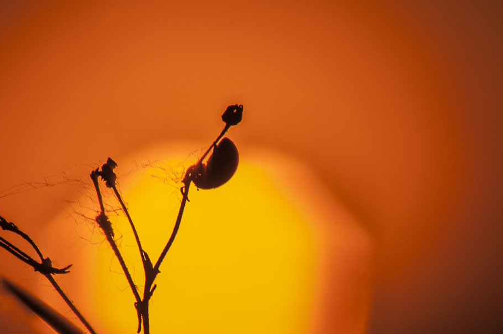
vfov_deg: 2.0
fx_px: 9700
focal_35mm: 695
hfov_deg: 3.0
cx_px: 179
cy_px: 187
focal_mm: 300
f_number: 16
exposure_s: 1/500
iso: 200
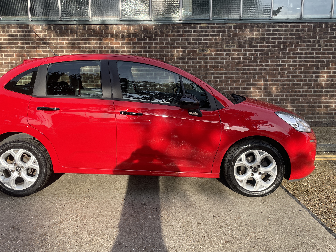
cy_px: 115
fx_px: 311
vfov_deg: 44.1
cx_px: 158
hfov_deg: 56.8
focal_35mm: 32
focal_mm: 4.2
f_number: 1.6
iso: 32
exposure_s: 1/924
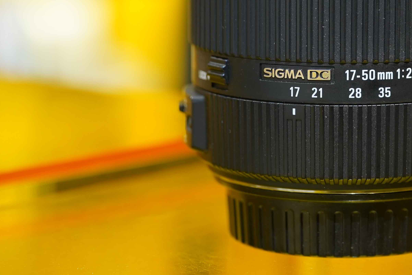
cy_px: -64
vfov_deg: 7.8
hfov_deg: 11.7
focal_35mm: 175
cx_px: 366
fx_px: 2003
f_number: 4
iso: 1000
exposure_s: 1/100
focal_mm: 70
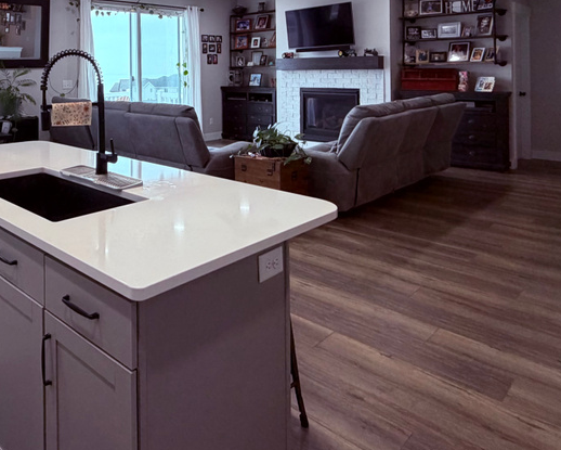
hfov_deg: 59.8
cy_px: 178
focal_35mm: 27
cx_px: 126
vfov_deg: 52.8
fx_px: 449
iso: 200
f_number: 2.2
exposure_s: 1/60
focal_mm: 2.22
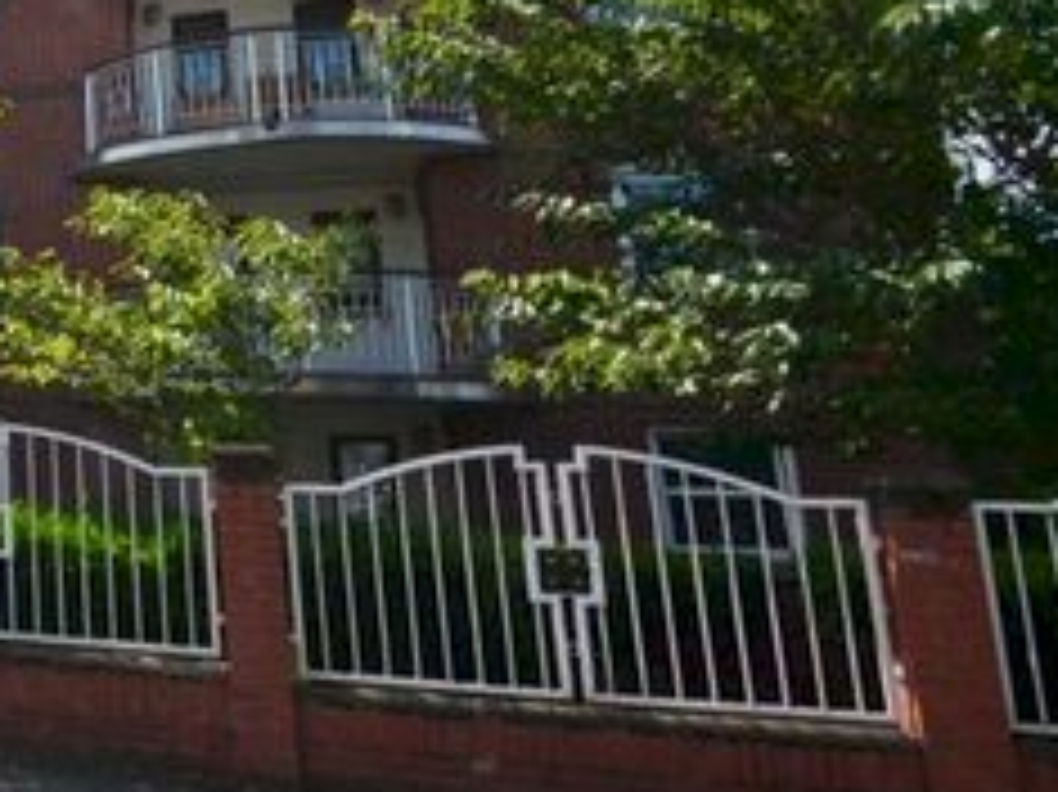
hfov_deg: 30.7
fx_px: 1314
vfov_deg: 32.5
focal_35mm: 43
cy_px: 146
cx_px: -419
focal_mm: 10
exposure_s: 1/500
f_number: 11
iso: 400
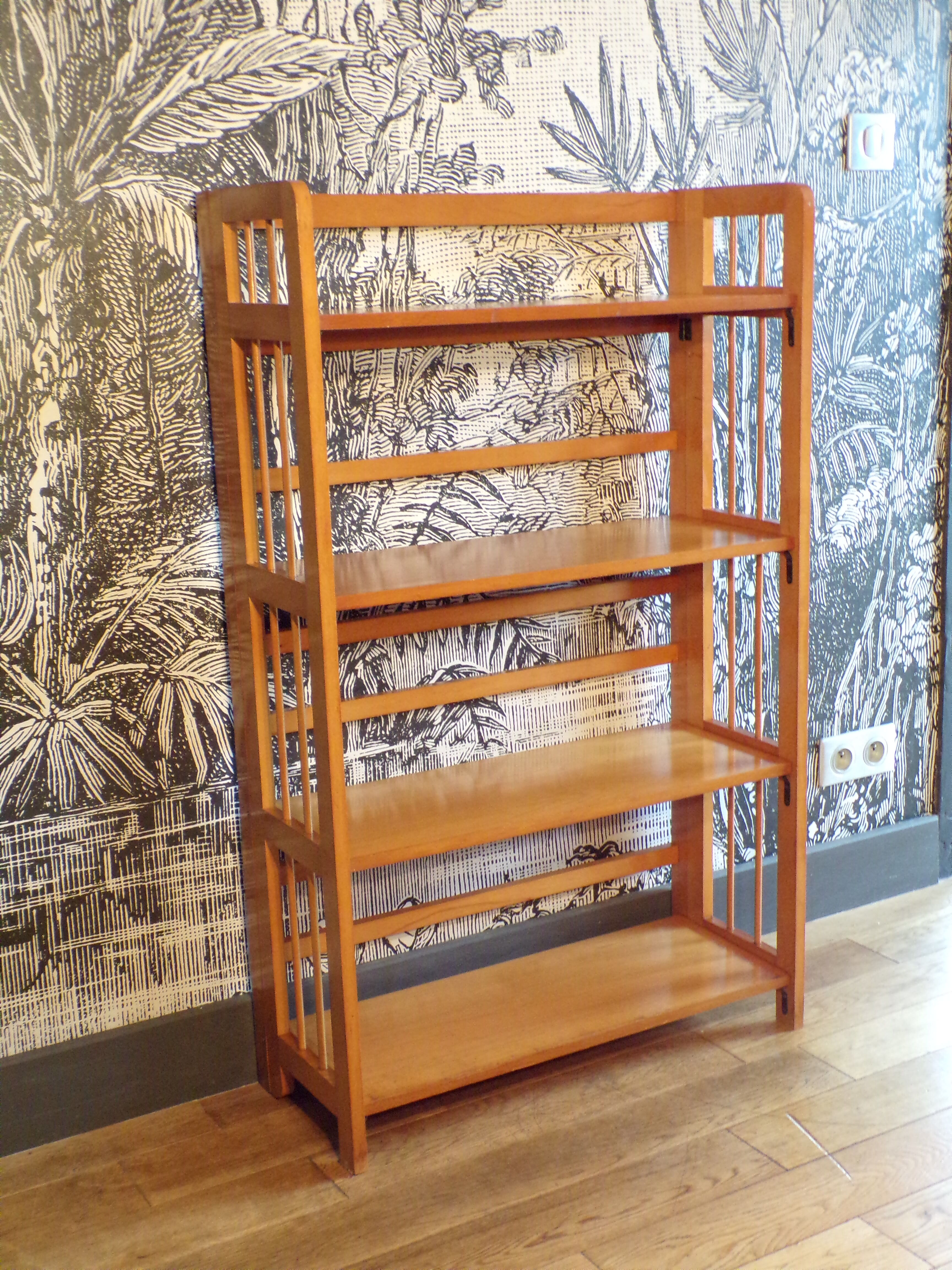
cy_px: 635
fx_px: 1540
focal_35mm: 42
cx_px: 476
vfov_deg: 44.8
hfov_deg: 34.3
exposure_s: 1/17
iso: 550
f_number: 3.4
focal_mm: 7.6
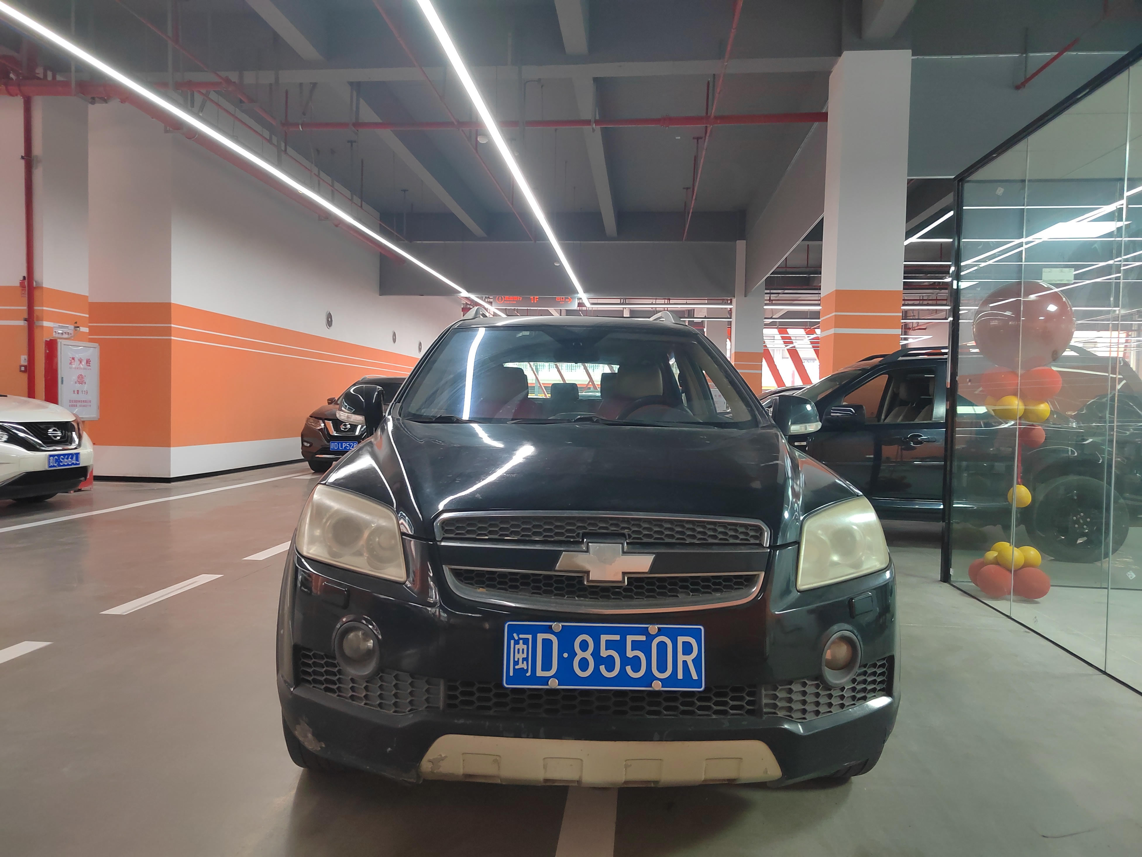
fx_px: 759
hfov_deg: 73.9
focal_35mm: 23
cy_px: 428
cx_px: 571
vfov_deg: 58.9
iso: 2084
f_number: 1.9
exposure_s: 1/50
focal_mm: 5.52
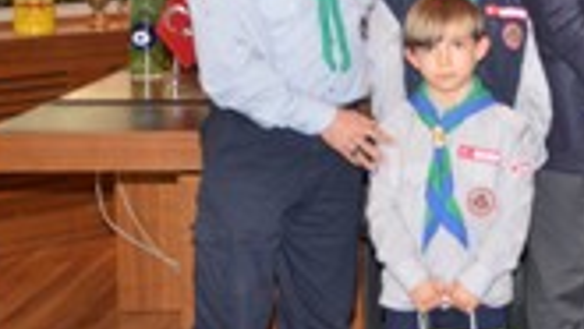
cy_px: -34
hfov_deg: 21.6
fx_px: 1385
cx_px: 747
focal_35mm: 89
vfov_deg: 13.3
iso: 800
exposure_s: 1/60
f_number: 4
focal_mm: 21
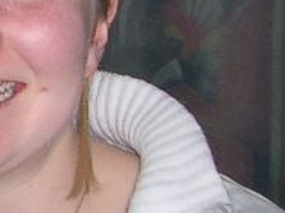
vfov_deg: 7.6
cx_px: -411
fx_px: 1580
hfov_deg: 9.2
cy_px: -87
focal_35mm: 192
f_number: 2.6
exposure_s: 1/40
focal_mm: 5.8
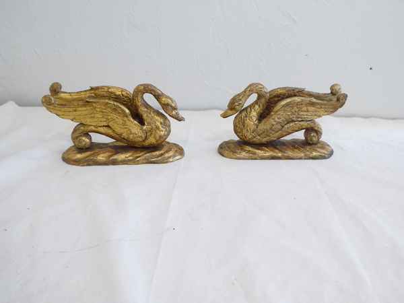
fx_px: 397
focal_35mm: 34
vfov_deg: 41.8
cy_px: 152
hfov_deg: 54.0
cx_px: 202
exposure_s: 1/30
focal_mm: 5.8
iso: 400
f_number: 3.6
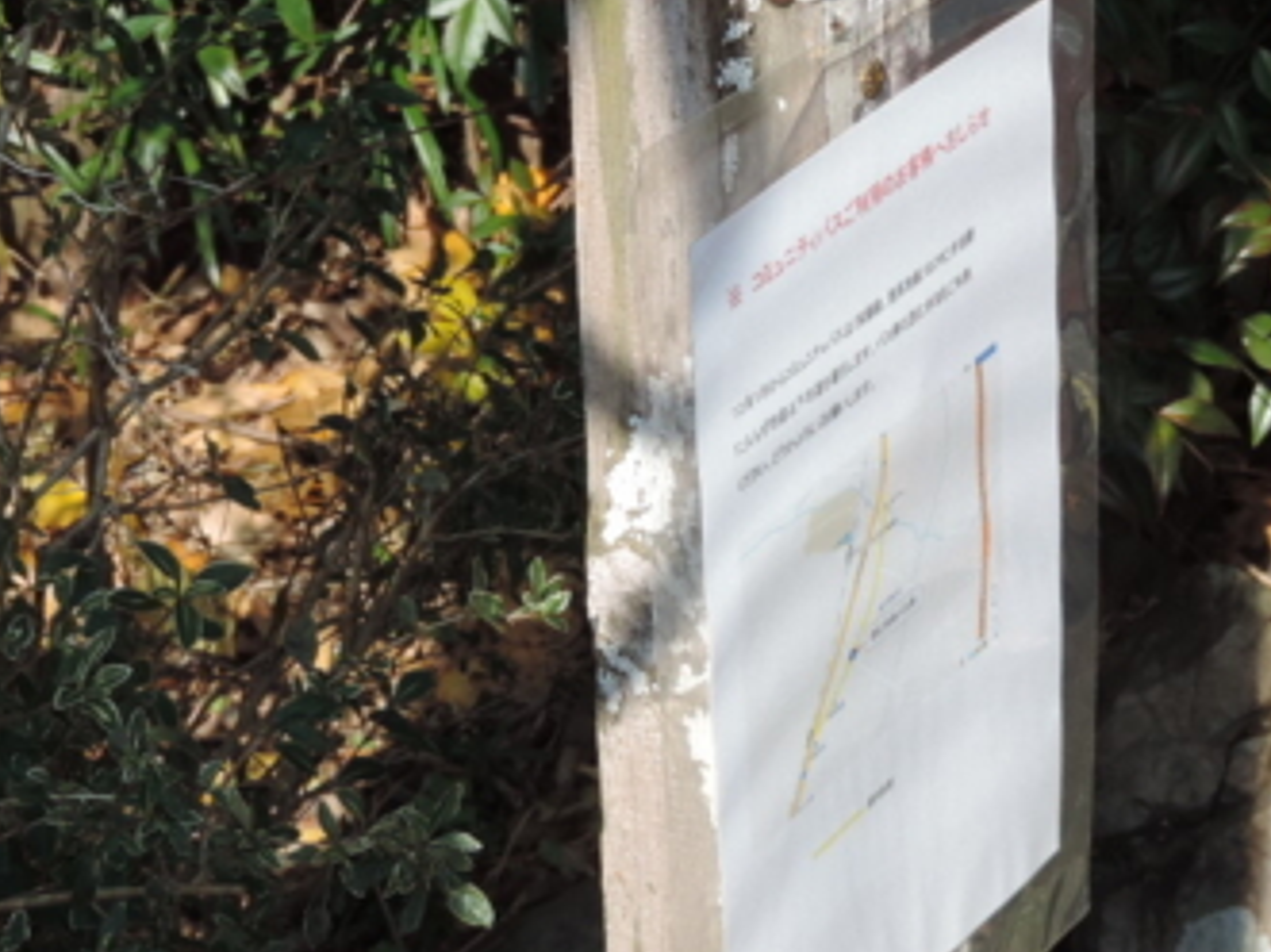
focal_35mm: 145
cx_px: 768
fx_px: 5322
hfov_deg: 13.6
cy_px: 196
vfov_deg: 10.2
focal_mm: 10.7
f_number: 3.7
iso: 80
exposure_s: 1/500
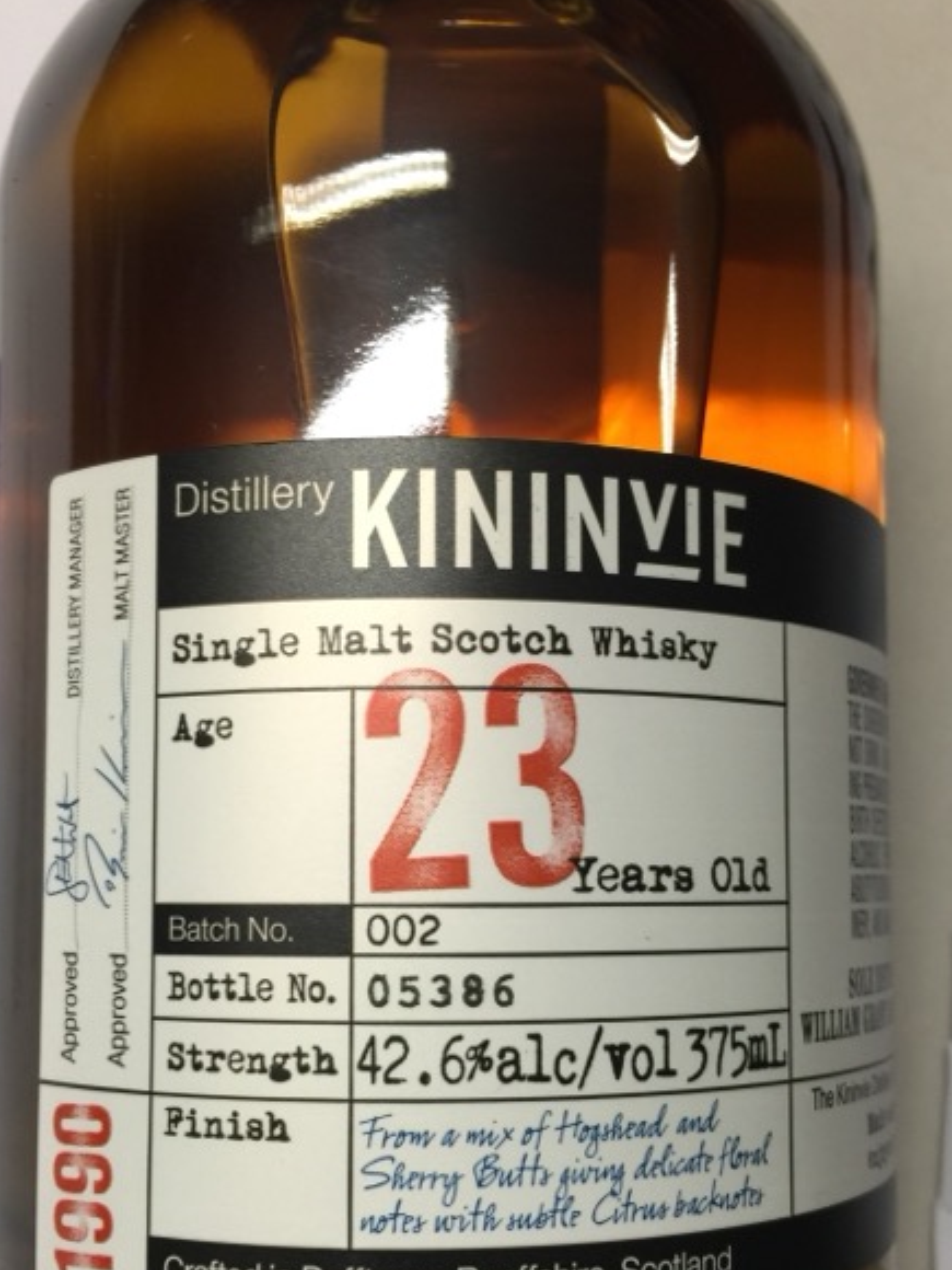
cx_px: 506
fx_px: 1467
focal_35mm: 40
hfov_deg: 35.9
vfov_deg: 46.4
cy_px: 786
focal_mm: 4.15
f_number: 2.2
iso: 32
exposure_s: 1/15
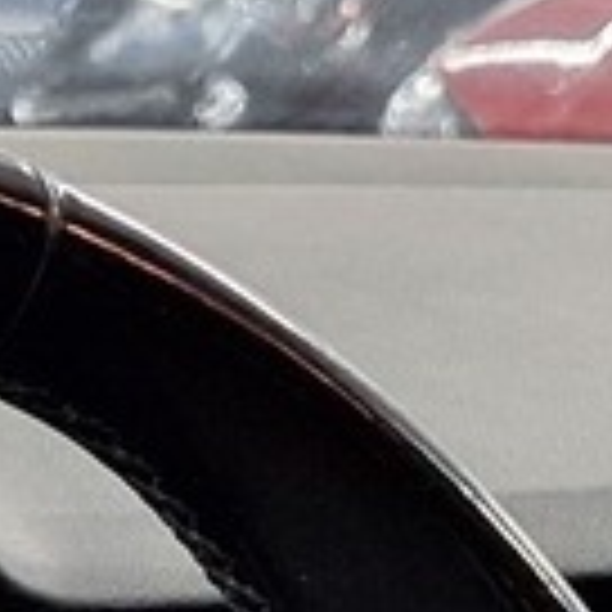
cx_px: 126
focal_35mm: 215
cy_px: 1210
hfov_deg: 8.1
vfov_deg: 7.8
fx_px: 4300
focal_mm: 5.54
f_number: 1.8
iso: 250
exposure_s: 1/50
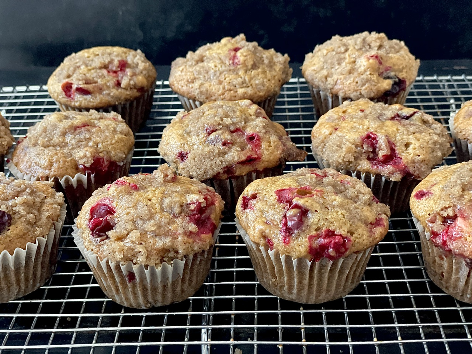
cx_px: 236
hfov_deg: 36.8
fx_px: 709
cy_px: 177
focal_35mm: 52
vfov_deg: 28.0
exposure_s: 1/26
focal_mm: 6
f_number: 2
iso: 500
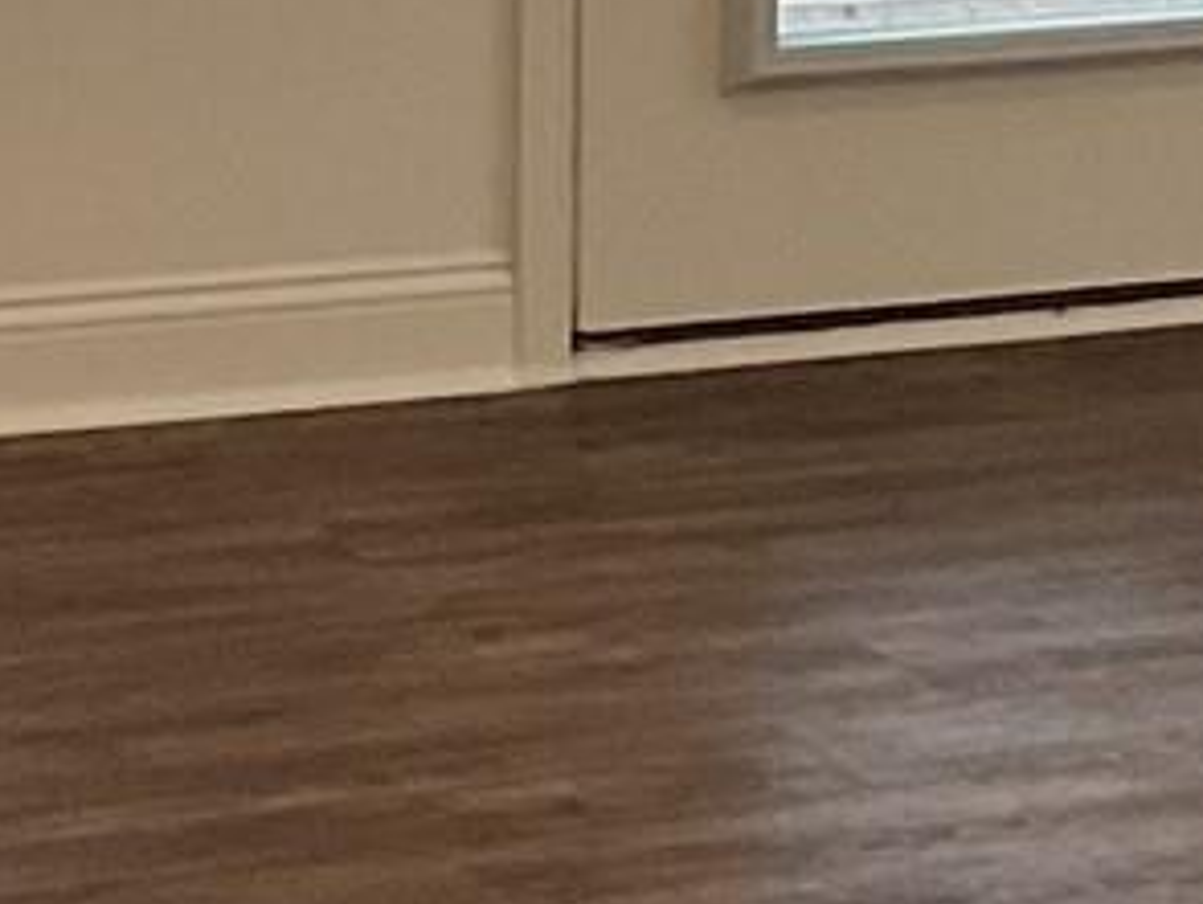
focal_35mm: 202
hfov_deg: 9.7
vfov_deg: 7.3
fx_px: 7026
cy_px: 131
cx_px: 1330
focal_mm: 3
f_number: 1.8
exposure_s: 1/60
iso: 100
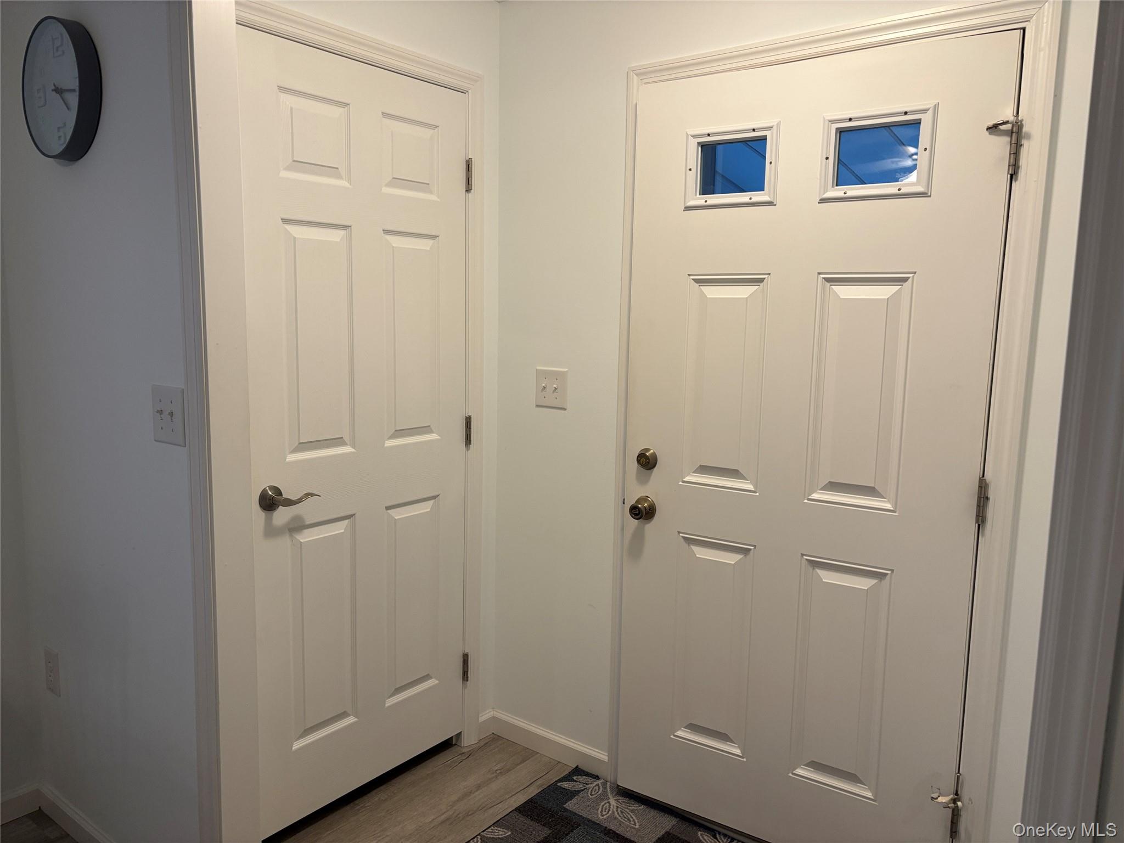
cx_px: 562
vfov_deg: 53.1
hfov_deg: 67.3
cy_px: 422
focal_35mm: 26
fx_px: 844
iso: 80
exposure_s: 1/60
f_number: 1.6
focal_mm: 5.96
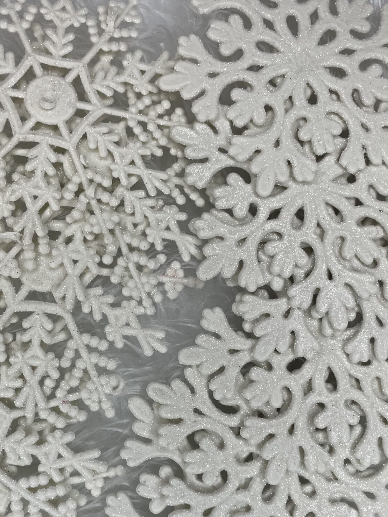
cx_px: 137
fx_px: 673
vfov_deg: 41.8
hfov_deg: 32.0
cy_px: 322
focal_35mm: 45
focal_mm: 4.2
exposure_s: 1/302
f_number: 1.6
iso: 32
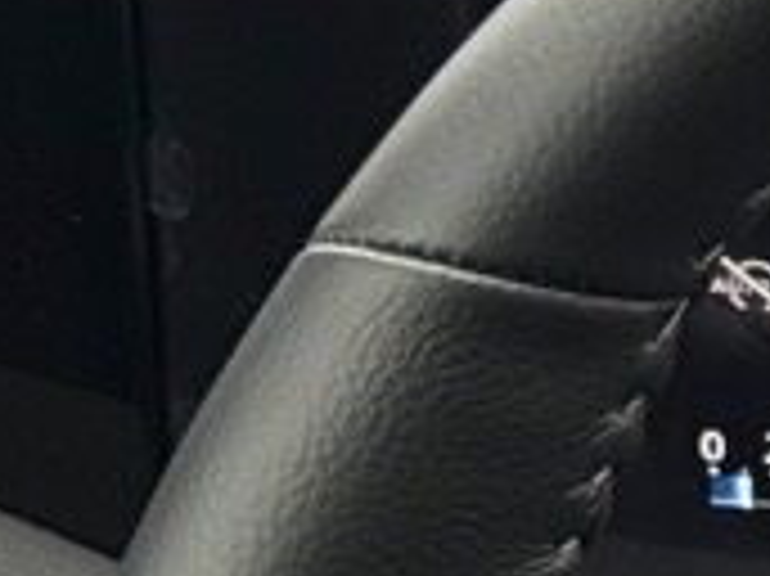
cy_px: 1336
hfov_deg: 6.5
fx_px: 6380
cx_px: 1918
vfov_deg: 5.0
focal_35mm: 287
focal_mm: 6.76
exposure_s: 1/121
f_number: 1.78
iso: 50
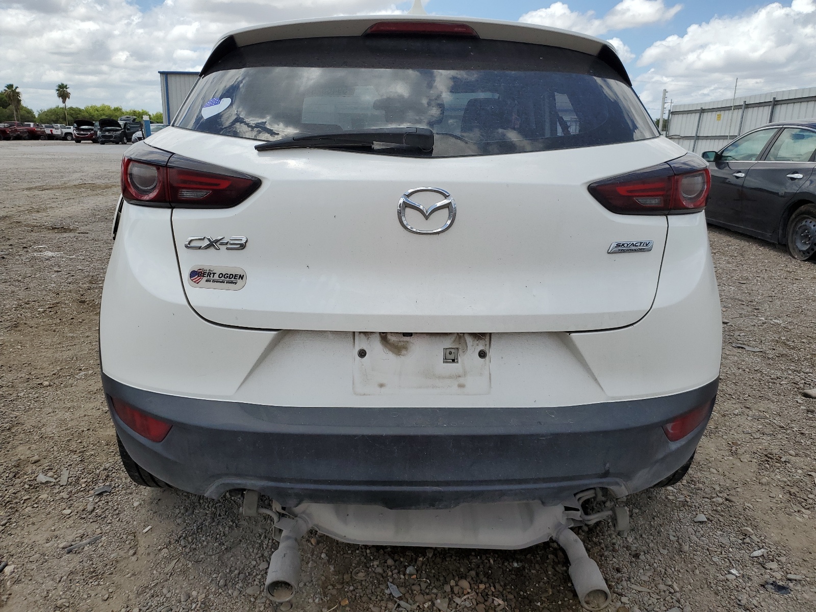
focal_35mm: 26
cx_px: 408
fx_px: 613
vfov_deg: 53.1
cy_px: 306
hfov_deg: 67.3
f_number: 1.5
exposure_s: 1/3333
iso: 50
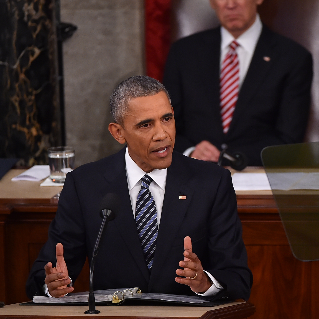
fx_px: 6402
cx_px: 237
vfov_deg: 2.9
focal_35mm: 614
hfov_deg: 2.9
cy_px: 127
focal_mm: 350
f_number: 4
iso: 2500
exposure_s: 1/640
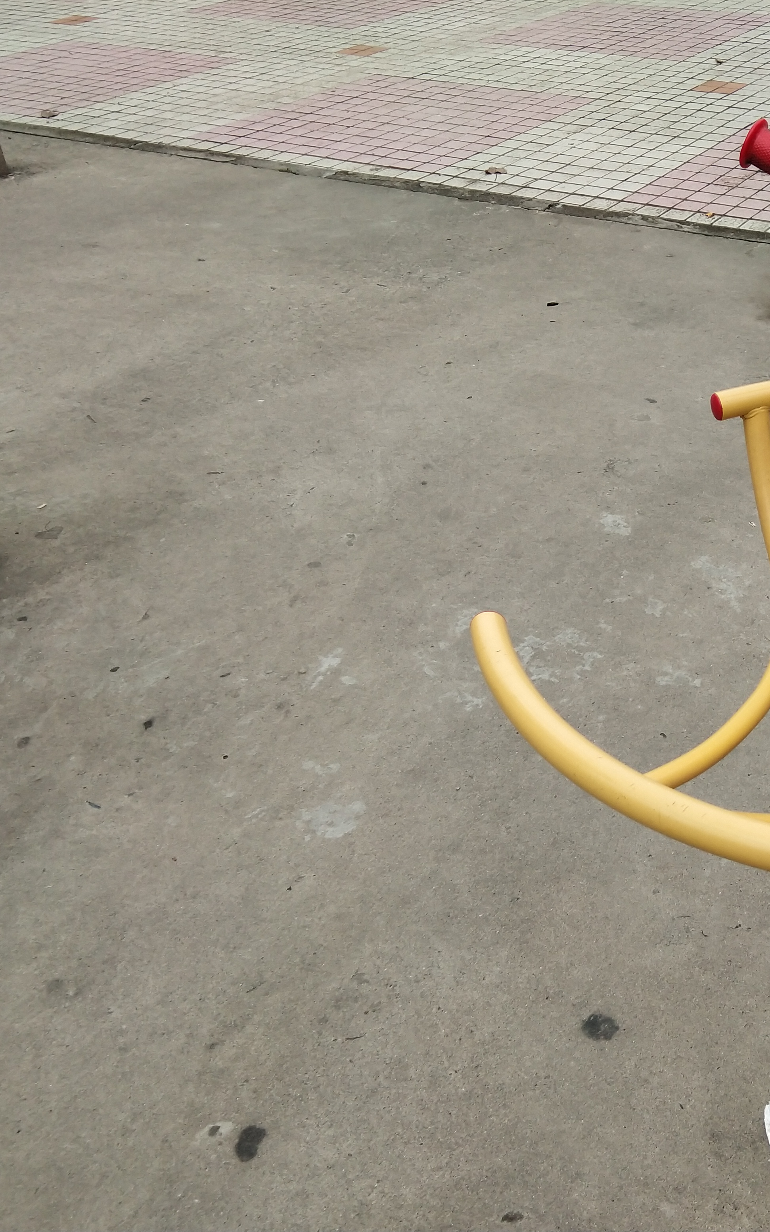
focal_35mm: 44
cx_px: 767
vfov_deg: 45.3
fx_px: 1477
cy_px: 614
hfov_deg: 27.6
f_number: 2.2
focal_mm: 3.69
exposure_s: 1/817
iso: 50
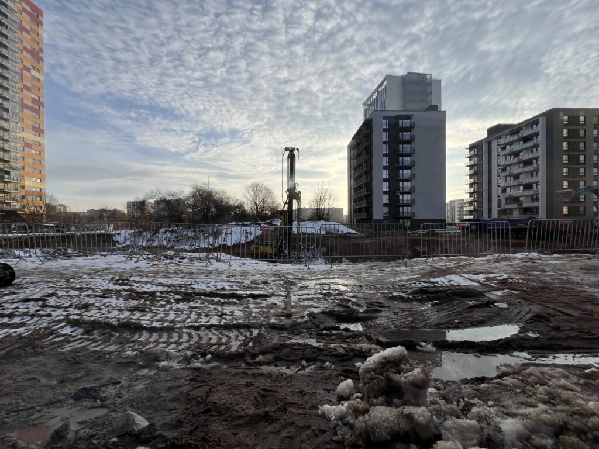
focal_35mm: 13
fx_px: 225
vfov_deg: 89.9
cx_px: 300
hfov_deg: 106.2
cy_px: 224
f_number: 1.8
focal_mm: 1.57
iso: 32
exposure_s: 1/1647
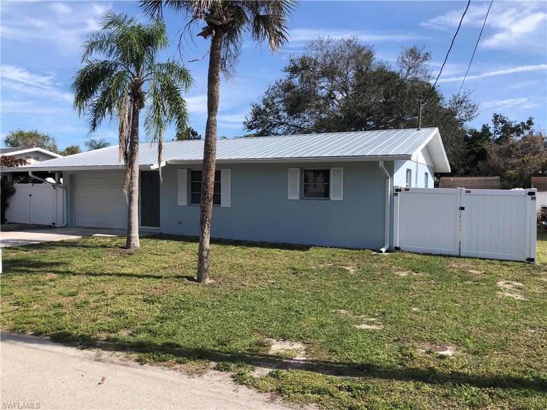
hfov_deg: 63.4
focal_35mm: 28
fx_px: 442
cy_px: 205
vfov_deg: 49.7
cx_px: 274
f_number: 1.8
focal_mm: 4
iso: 20
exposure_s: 1/1779
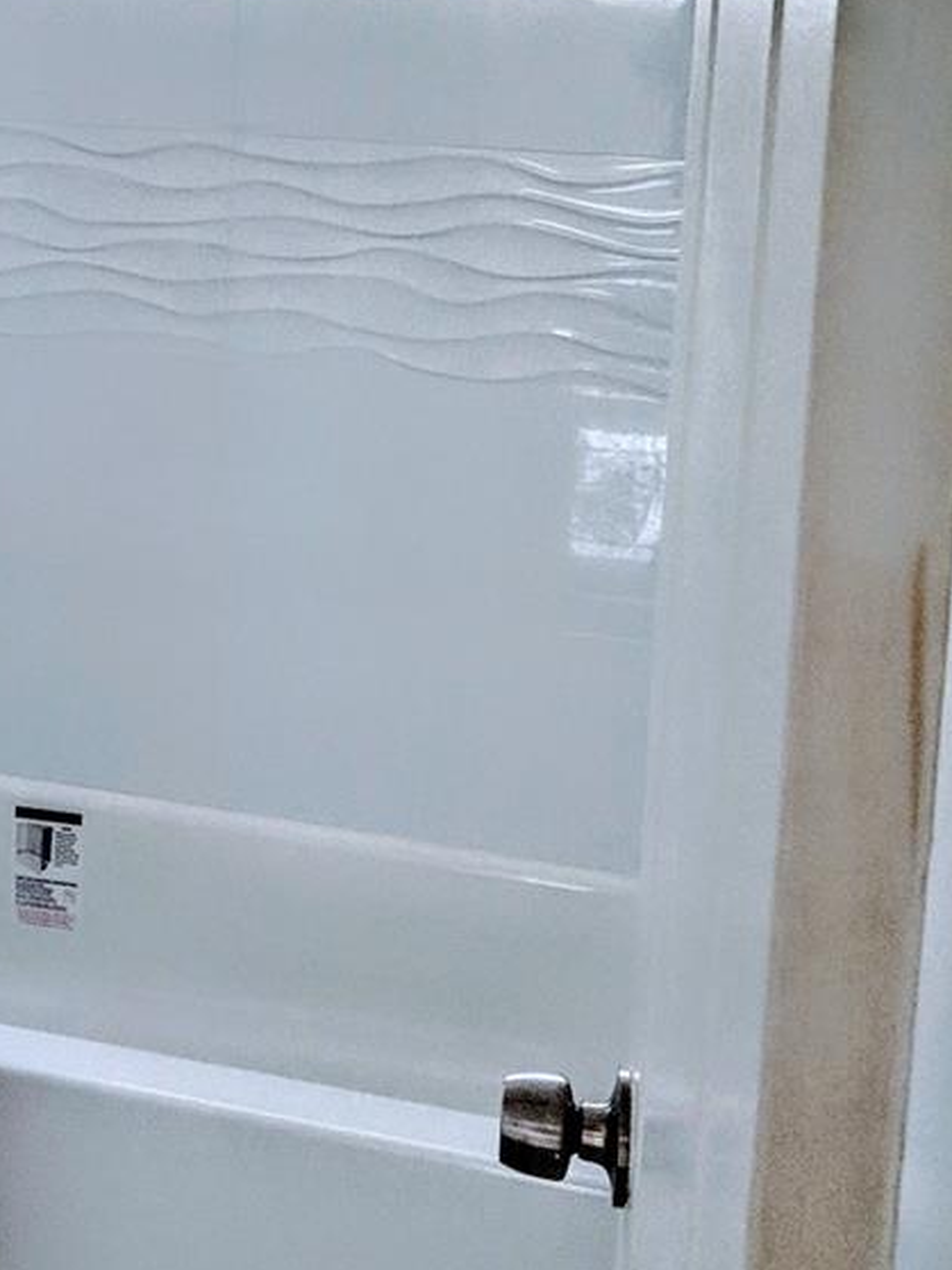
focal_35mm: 58
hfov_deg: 24.3
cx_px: 52
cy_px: 134
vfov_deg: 31.7
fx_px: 2128
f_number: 1.8
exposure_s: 1/903
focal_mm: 4.44
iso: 60
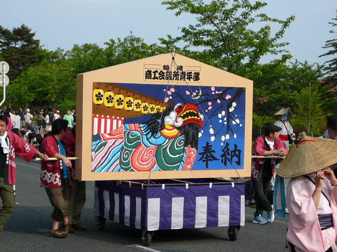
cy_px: 126
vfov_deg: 18.0
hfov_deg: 23.8
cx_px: 168
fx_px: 798
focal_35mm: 82
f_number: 3.8
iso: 80
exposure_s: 1/800
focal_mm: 12.2
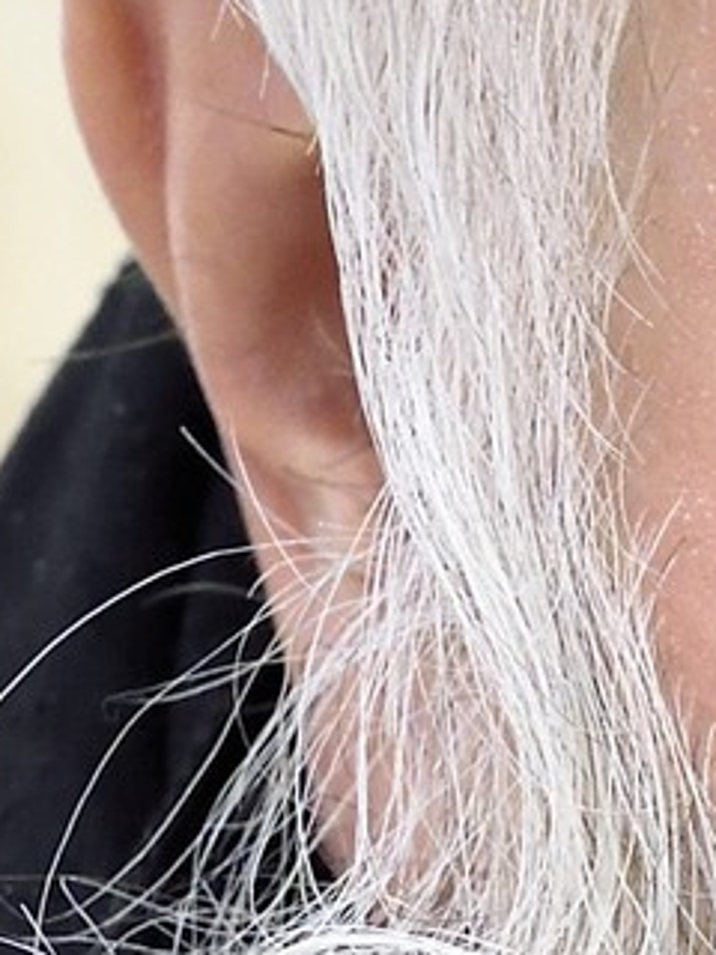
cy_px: 1358
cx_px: 1966
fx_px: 11914
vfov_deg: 4.6
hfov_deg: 3.4
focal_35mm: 432
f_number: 6.3
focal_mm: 60
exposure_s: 1/80
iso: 1600
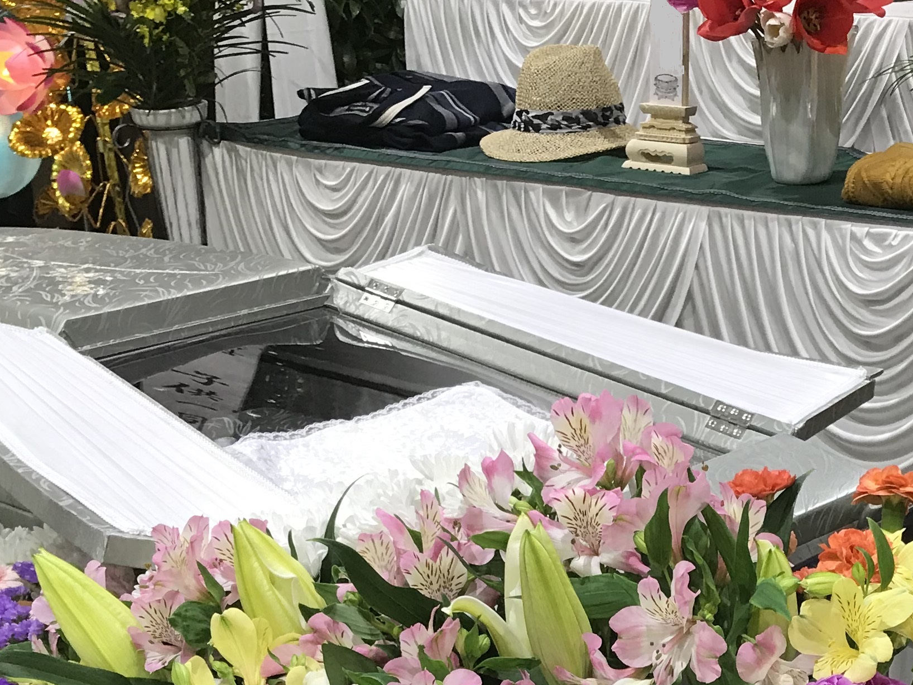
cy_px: 741
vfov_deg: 20.4
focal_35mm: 69
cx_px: 692
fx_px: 1820
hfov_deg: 27.7
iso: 25
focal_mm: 3.99
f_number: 1.8
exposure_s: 1/30
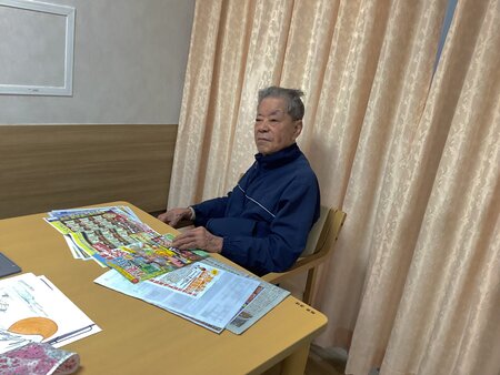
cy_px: 188
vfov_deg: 45.5
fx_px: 448
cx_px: 250
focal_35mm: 31
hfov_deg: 58.3
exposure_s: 1/60
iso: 200
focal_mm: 3.3
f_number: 2.4
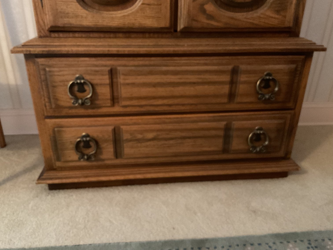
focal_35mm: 29
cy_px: 125
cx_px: 166
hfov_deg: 61.7
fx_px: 279
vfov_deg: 48.2
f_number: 1.8
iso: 500
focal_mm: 3
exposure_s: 1/20
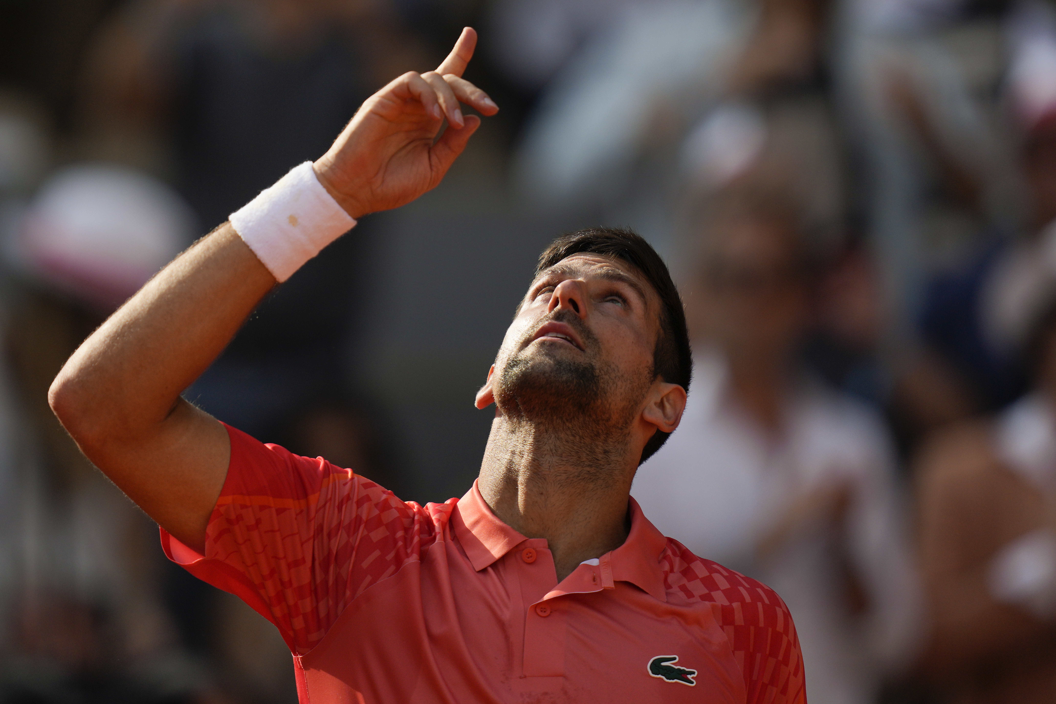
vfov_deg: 3.4
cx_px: 528
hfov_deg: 5.2
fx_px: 11732
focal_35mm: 400
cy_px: 352
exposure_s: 1/4000
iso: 200
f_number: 2.8
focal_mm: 400
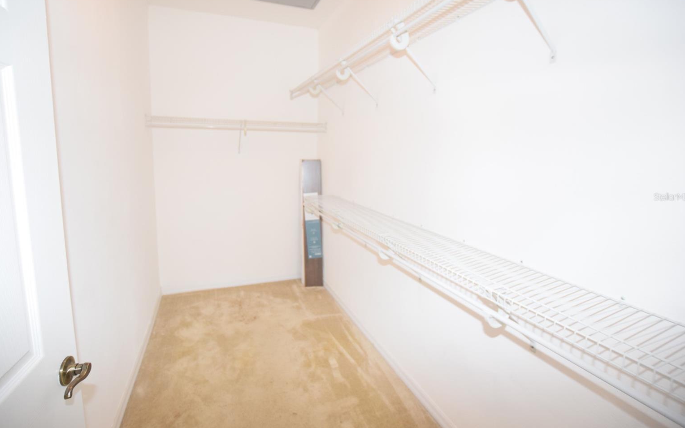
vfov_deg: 71.1
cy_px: 197
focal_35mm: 16
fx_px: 299
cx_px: 335
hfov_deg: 97.8
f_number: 3.5
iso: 1250
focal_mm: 10
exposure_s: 1/60
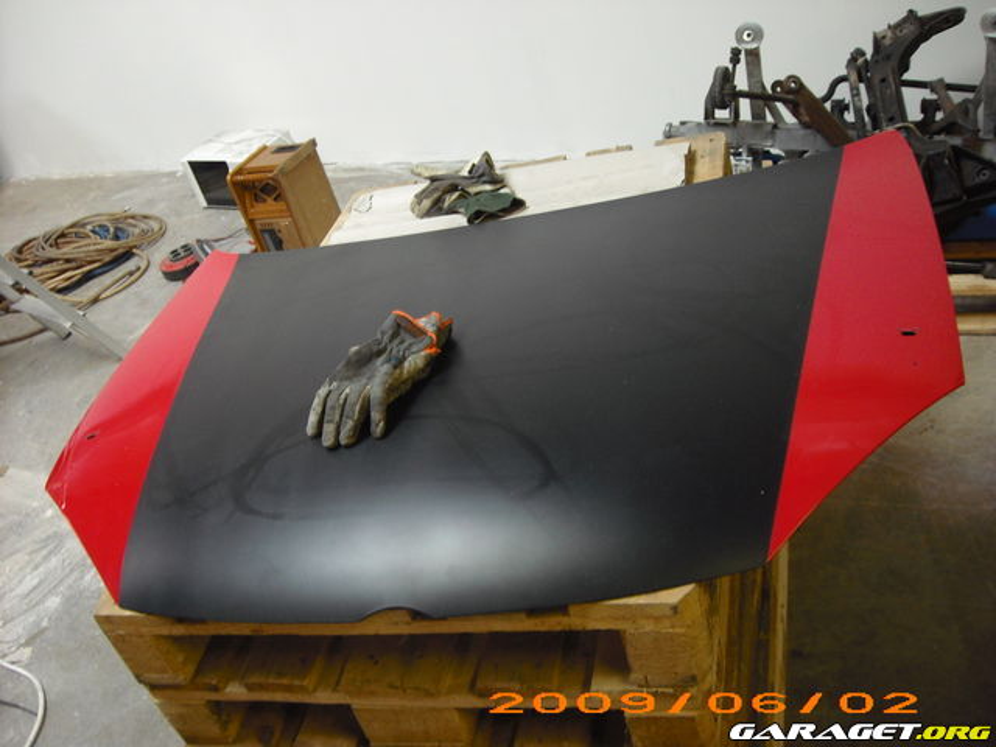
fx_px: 1065
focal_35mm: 37
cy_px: 374
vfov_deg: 38.7
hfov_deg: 50.1
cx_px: 498
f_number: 2.7
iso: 200
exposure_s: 1/13
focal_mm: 6.2
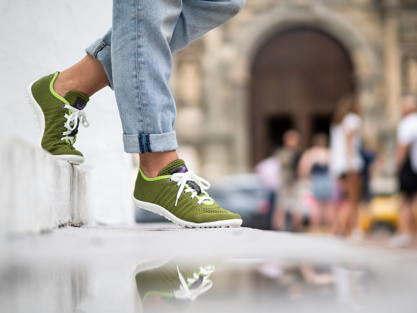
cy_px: 156
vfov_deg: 16.4
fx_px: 1084
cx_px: 208
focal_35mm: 90
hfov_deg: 21.8
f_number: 1.2
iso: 200
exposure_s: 1/800
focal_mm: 45
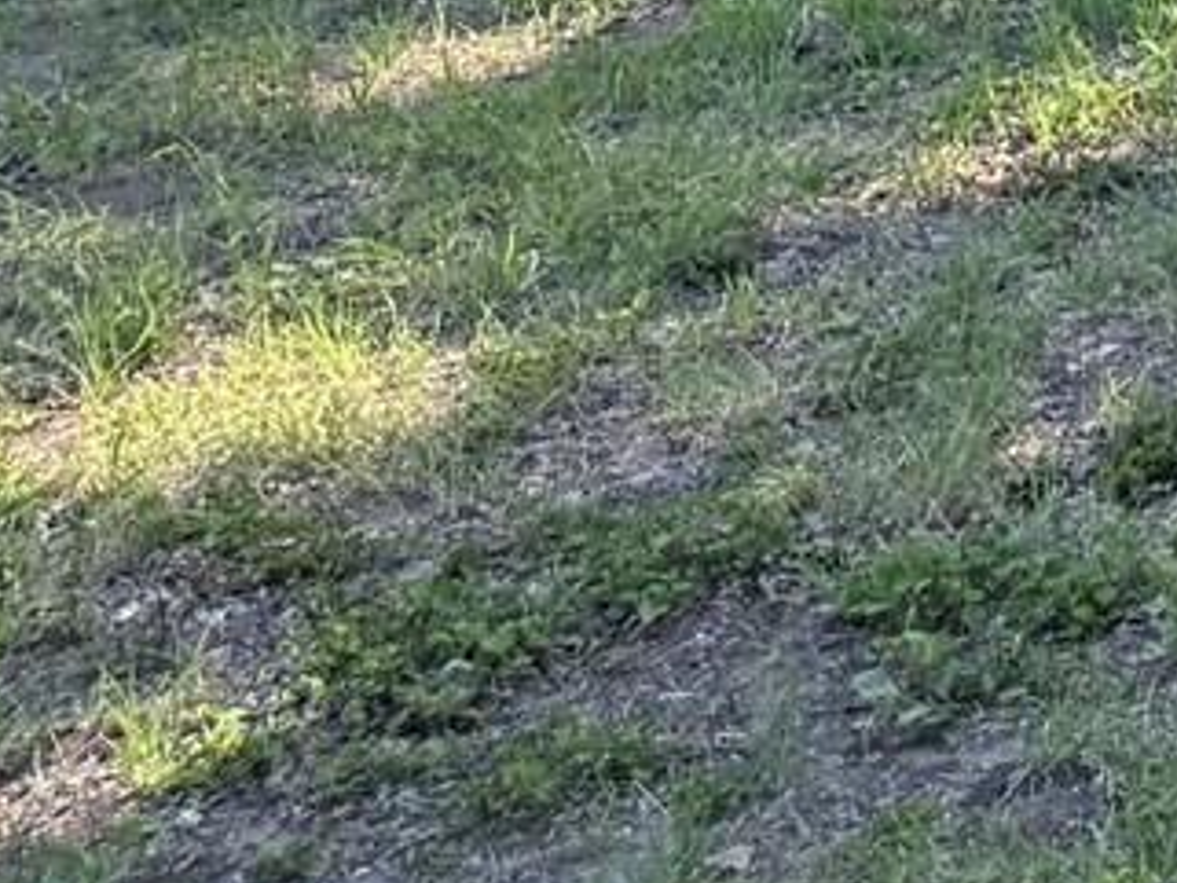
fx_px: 5204
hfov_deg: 9.9
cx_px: 3483
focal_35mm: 153
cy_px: -1762
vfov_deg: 8.2
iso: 100
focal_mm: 6.76
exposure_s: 1/571
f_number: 1.78
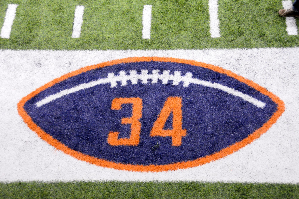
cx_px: 150
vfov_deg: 25.7
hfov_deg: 37.9
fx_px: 435
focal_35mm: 52
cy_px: 100
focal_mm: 35
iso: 3200
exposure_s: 1/25
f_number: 4.2
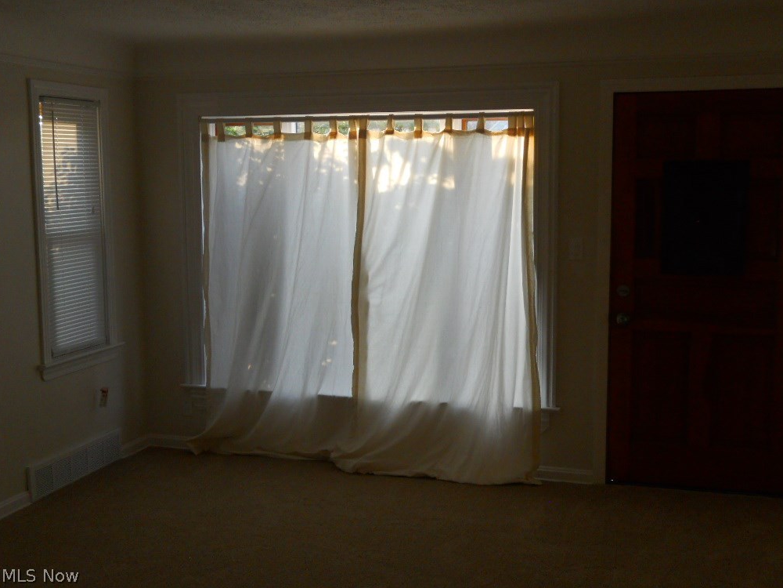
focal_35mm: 42
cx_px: 399
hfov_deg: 44.8
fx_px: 950
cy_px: 288
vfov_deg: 34.3
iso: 320
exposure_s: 1/250
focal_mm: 7.3
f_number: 3.2
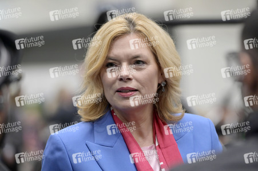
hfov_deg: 10.3
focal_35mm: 200
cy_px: 86
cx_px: 129
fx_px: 1432
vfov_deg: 6.9
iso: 2500
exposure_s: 1/400
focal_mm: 200
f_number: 4.5
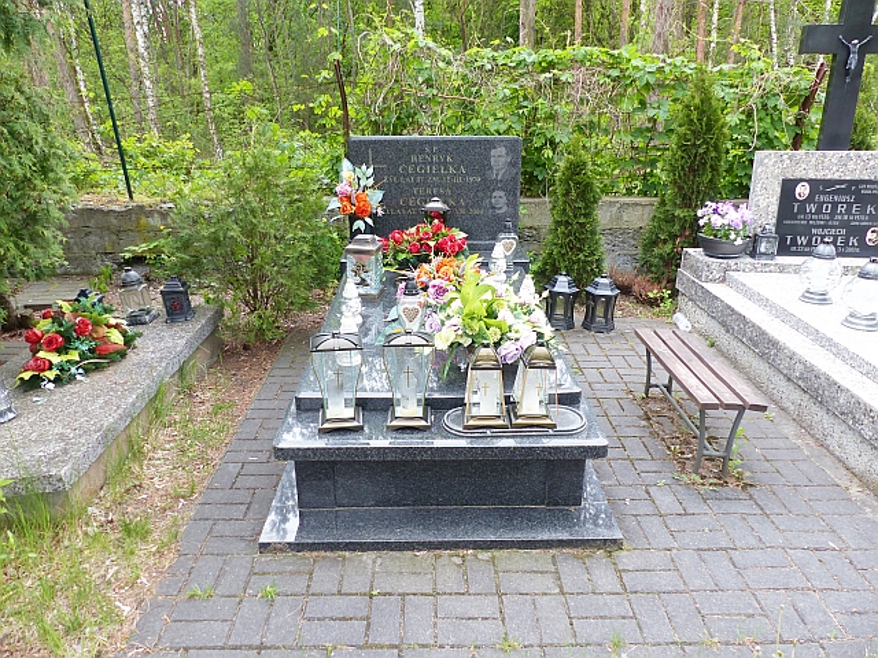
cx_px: 439
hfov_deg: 69.4
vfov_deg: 54.9
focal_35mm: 25
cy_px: 329
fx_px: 634
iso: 100
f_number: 2.8
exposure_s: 1/100
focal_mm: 4.5
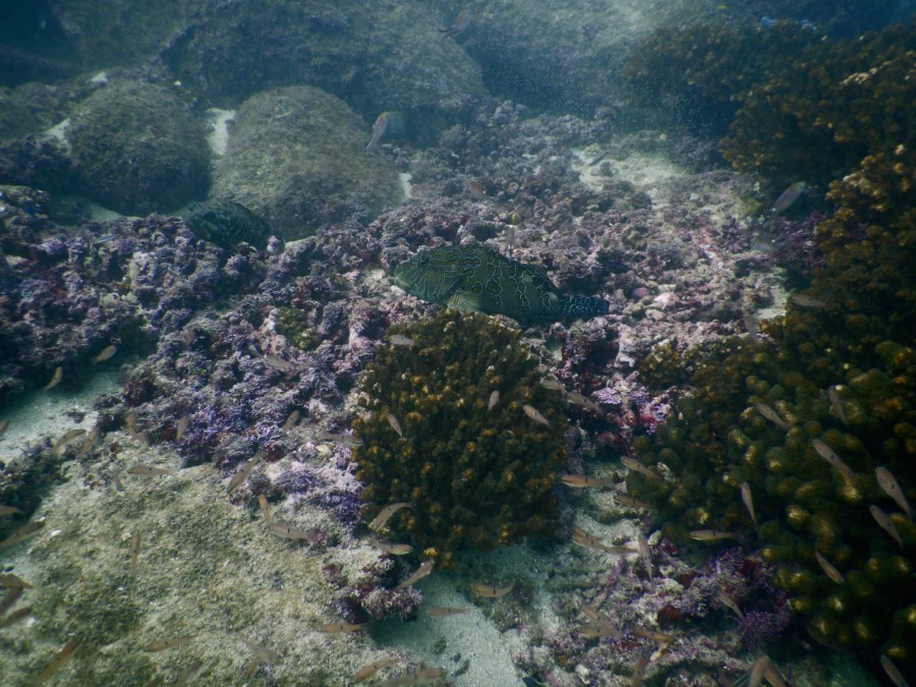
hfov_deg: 71.6
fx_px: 635
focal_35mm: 24
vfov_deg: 56.8
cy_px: 344
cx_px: 458
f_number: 2.8
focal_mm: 4.3
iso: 125
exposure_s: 1/160
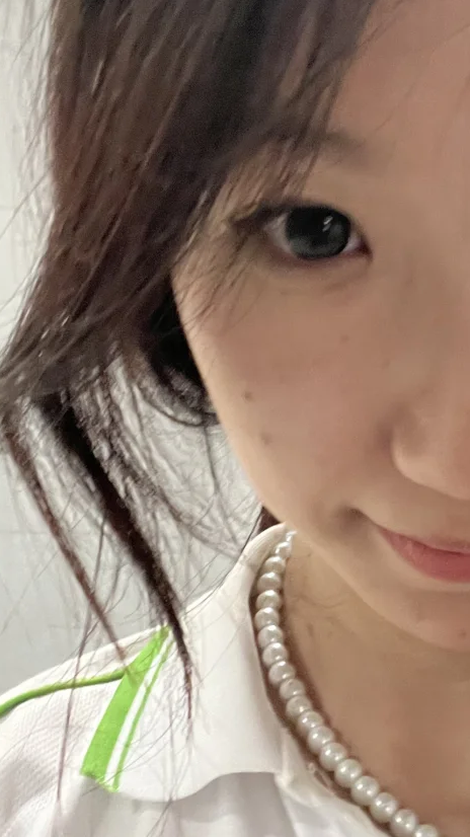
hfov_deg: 20.6
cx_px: 440
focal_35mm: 57
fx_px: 1264
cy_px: 436
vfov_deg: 36.6
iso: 400
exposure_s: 1/33
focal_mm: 2.71
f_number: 2.2
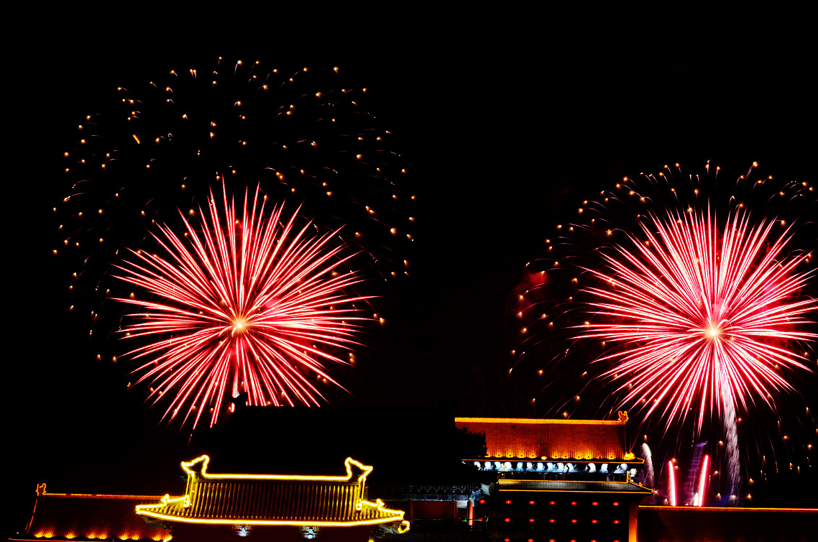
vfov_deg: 10.8
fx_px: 2870
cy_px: 295
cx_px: 450
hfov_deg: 16.2
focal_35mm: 127
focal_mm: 75
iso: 100
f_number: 11
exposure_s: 2.5
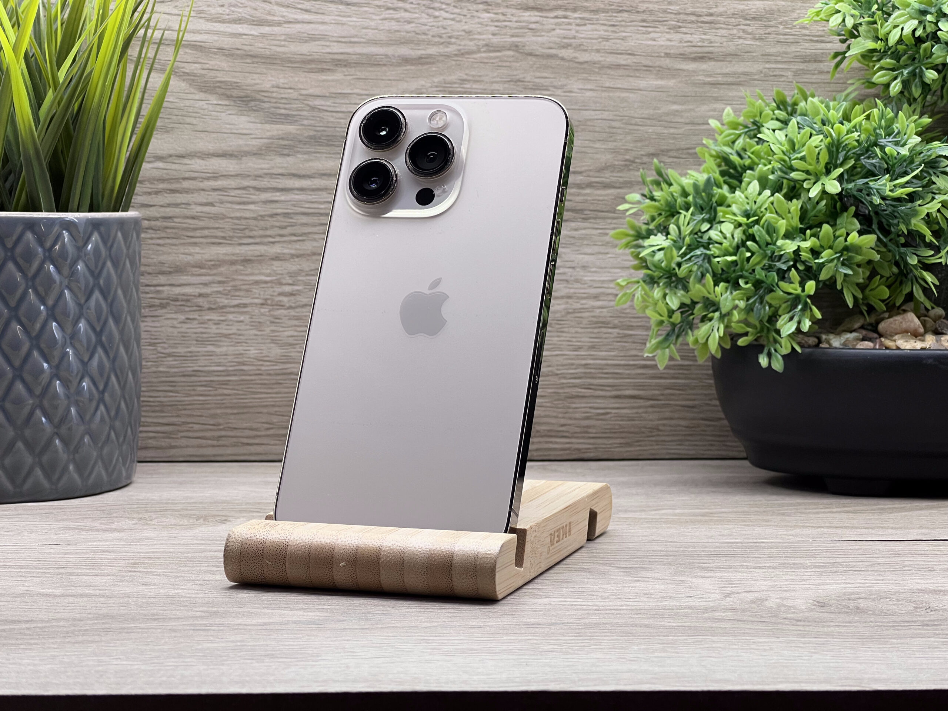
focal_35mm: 77
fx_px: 2109
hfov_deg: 25.3
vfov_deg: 19.1
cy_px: 356
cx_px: 474
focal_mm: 9
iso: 80
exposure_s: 1/100
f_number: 2.8
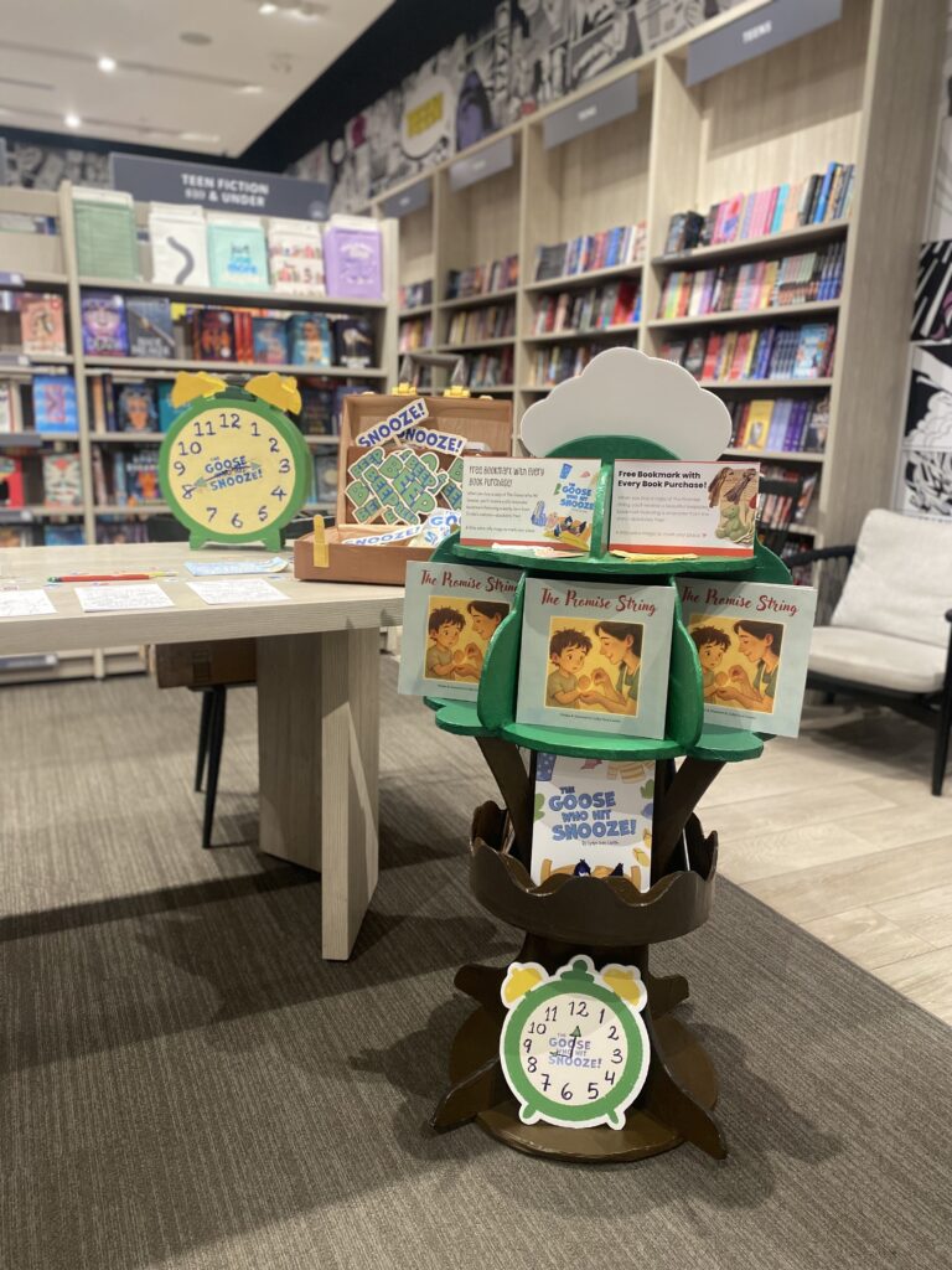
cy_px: 635
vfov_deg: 67.3
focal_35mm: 26
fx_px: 953
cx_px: 476
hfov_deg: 53.1
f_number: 1.8
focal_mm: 4.25
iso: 160
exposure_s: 1/60
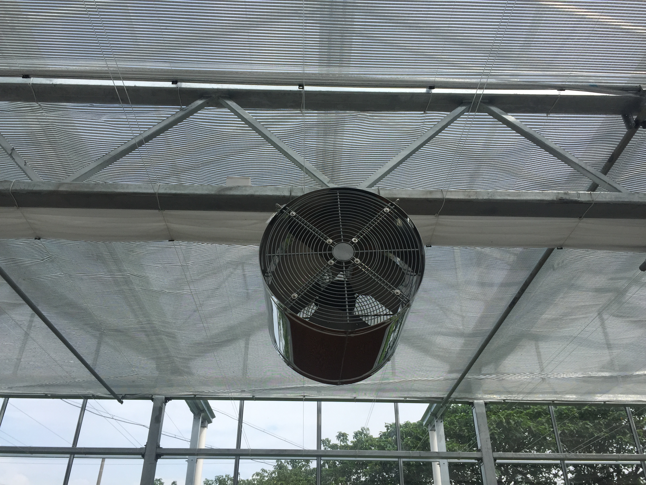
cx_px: 323
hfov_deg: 61.7
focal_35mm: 29
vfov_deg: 48.2
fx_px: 541
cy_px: 242
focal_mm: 4.15
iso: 32
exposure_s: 1/1980
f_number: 2.2
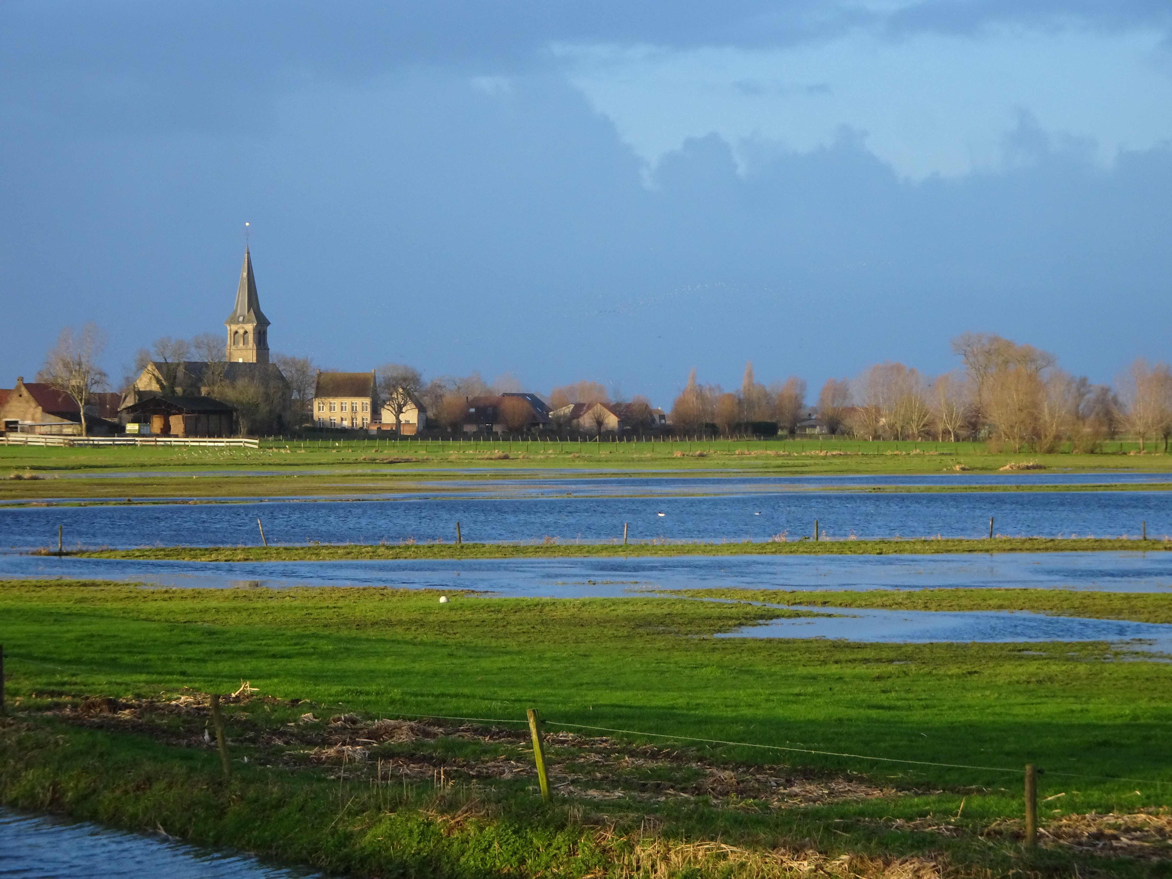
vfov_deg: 11.3
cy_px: 440
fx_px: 4435
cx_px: 586
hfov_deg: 15.1
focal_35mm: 131
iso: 160
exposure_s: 1/160
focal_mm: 22.38
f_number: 5.6
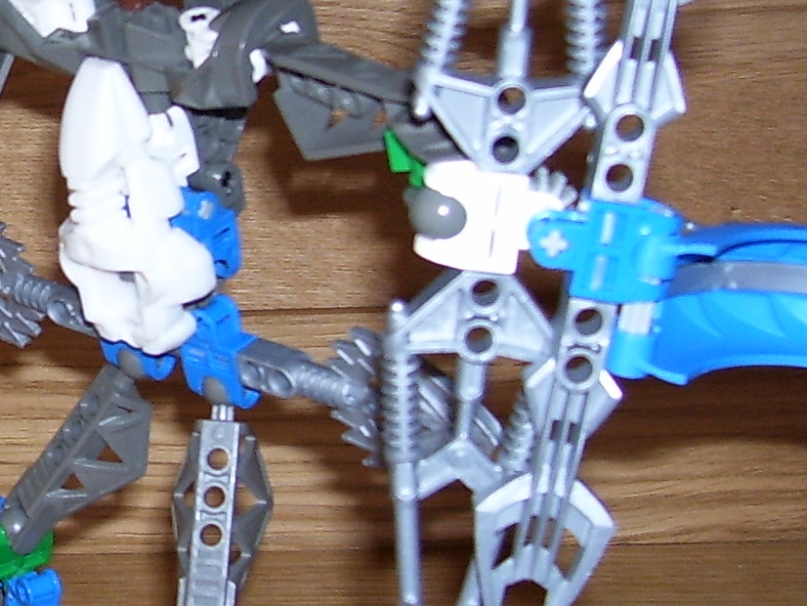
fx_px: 2472
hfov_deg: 17.7
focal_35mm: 106
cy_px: 258
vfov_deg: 14.0
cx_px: -143
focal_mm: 5.6
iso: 80
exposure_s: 1/60
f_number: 2.7
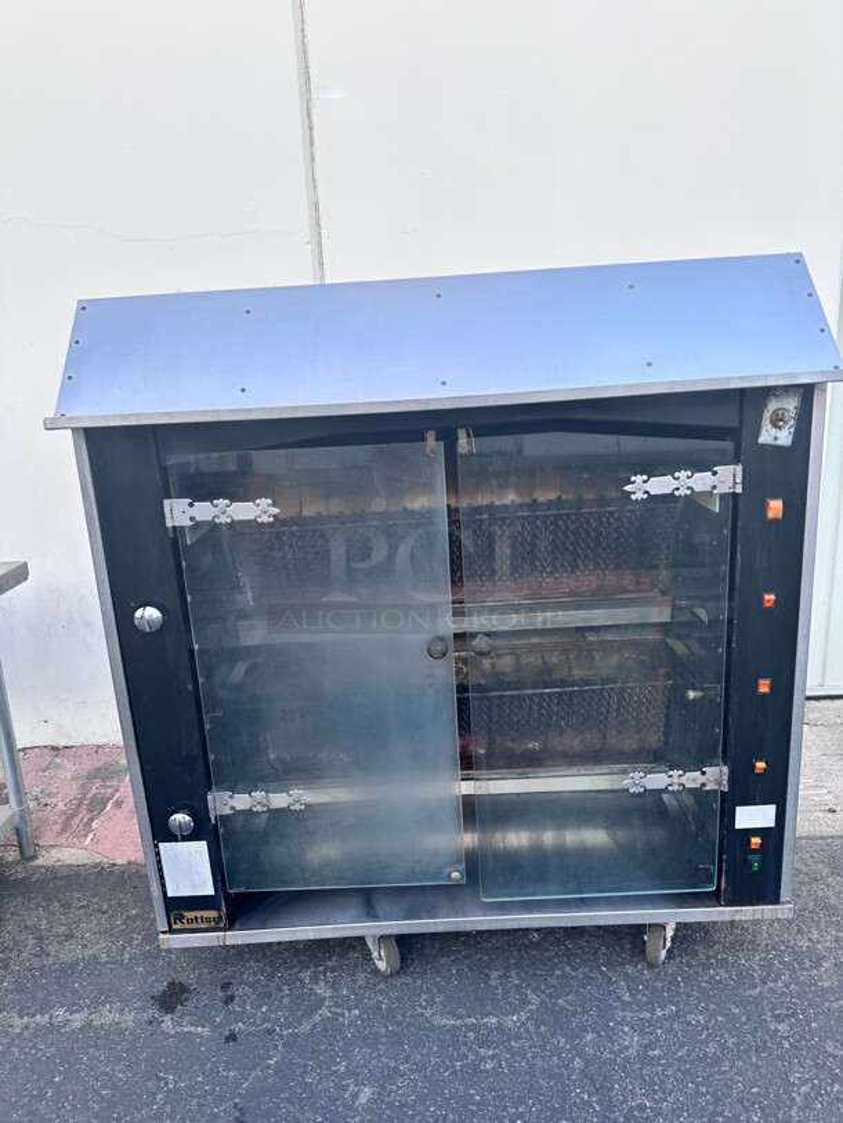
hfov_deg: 56.8
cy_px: 562
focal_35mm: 24
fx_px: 779
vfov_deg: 71.6
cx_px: 422
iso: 64
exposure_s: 1/149
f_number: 1.78
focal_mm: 6.86
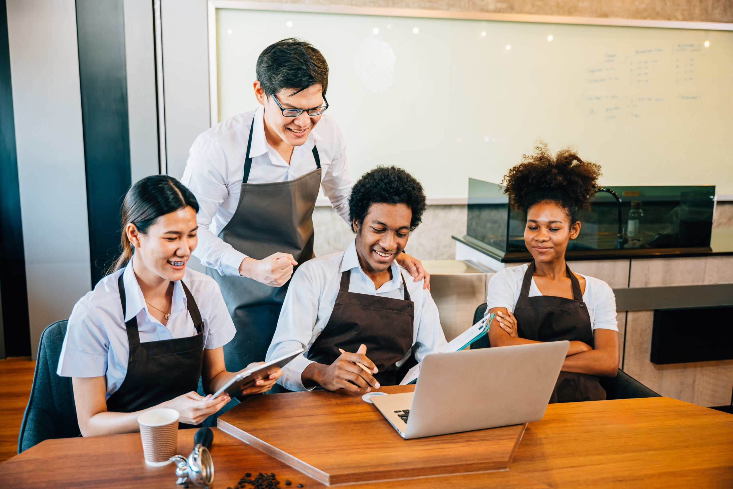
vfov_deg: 38.9
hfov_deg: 55.8
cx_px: 366
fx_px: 692
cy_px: 244
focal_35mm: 34
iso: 800
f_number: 2.8
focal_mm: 34
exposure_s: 1/200
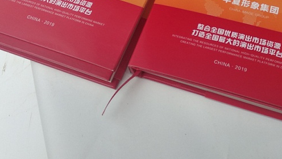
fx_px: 359
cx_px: 190
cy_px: -9
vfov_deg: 23.6
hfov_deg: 42.3
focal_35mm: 48
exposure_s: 1/50
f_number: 2.2
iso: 160
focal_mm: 3.81
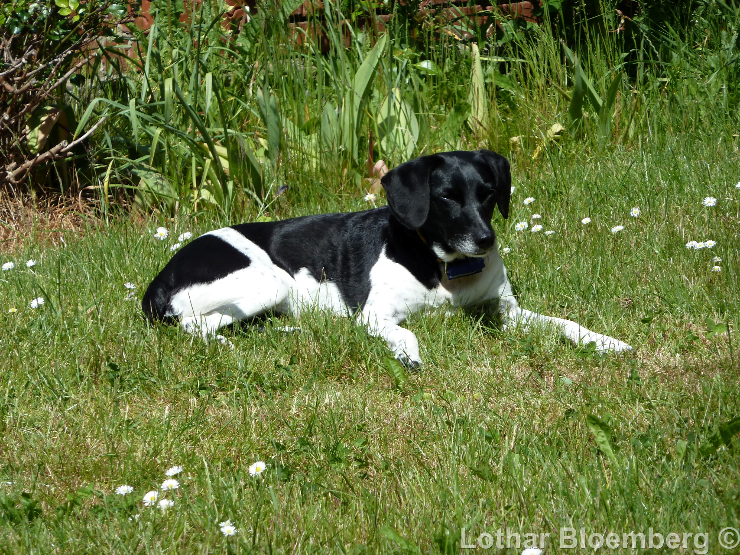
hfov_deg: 8.2
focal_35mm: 242
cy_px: 278
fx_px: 5173
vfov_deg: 6.1
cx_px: 370
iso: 80
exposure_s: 1/400
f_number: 4.7
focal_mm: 39.7
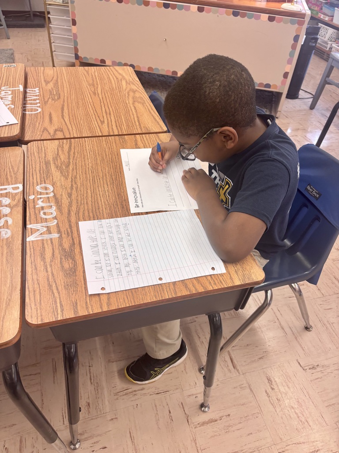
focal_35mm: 26
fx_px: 339
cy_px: 226
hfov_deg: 53.1
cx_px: 170
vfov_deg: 67.3
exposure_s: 1/60
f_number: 1.6
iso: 100
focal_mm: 5.96
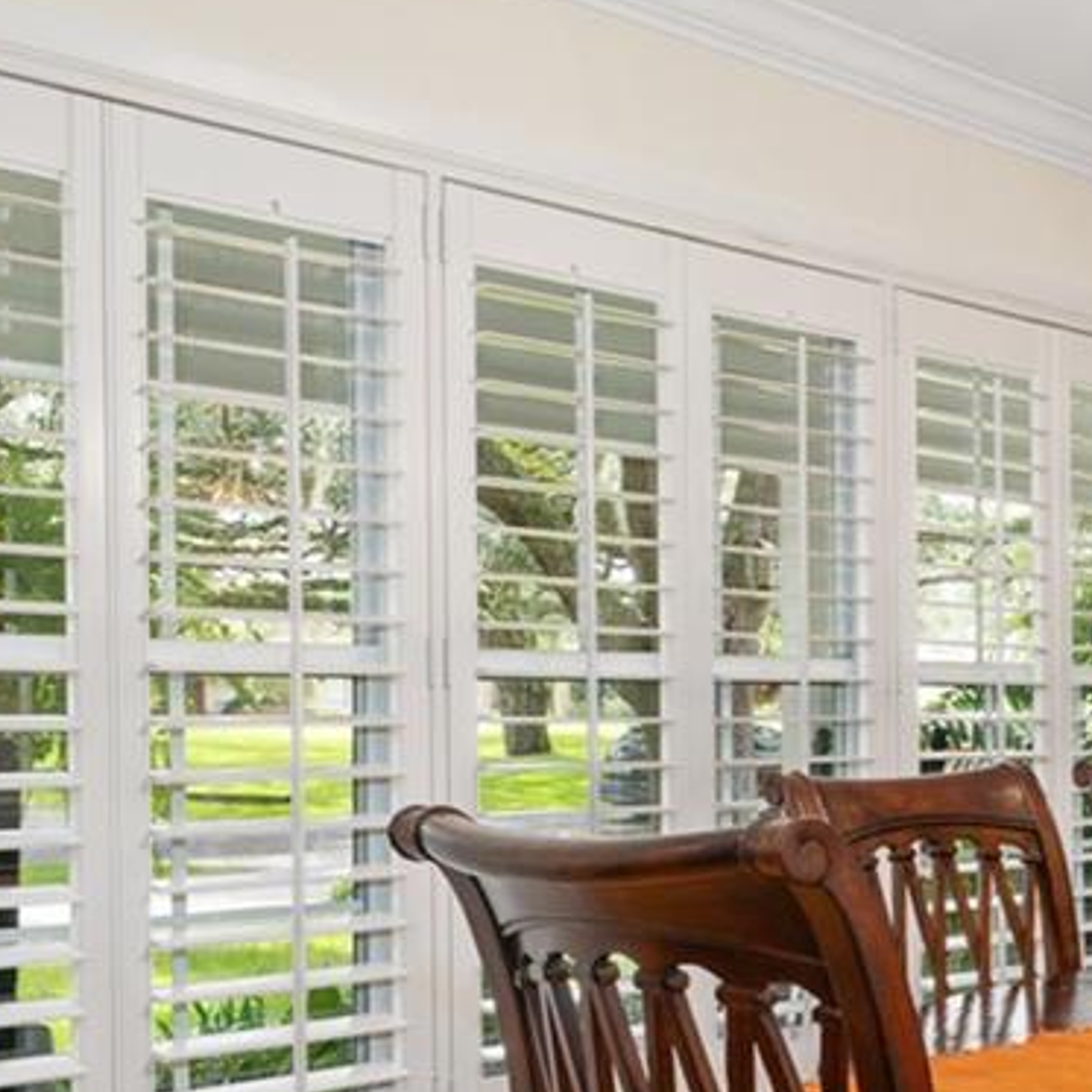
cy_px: 723
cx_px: 1274
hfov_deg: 29.3
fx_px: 1820
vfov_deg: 33.1
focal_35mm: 51
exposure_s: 1/6
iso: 500
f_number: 7.1
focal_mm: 14
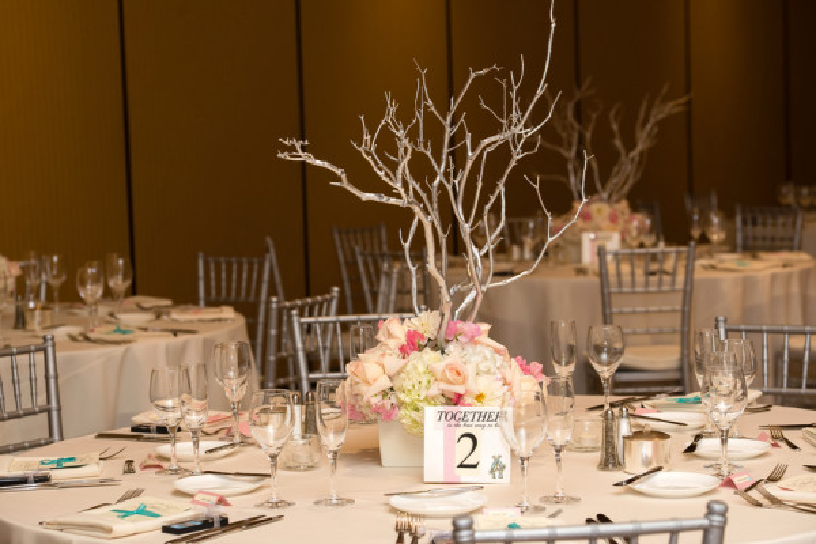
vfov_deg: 13.7
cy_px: 272
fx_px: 2266
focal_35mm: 100
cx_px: 408
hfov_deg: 20.4
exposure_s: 1/250
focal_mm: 100
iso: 1250
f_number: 5.6
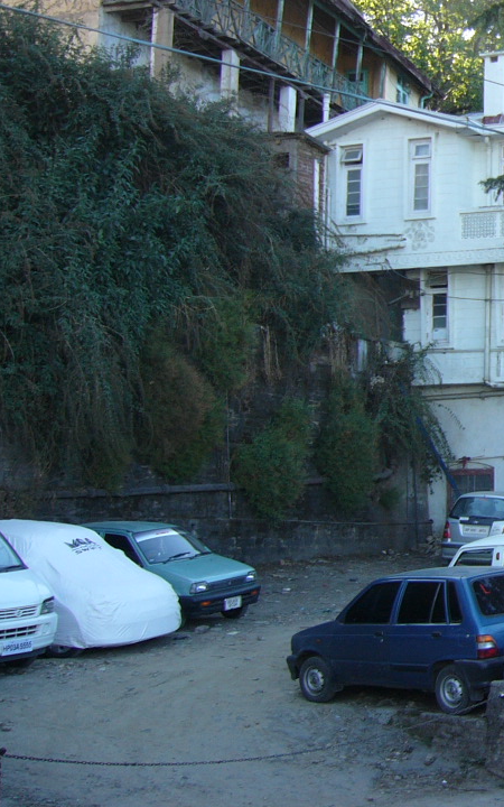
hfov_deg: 18.0
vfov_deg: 30.9
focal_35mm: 66
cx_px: 712
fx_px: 1450
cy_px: 305
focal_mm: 5.8
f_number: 2.8
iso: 50
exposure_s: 1/100
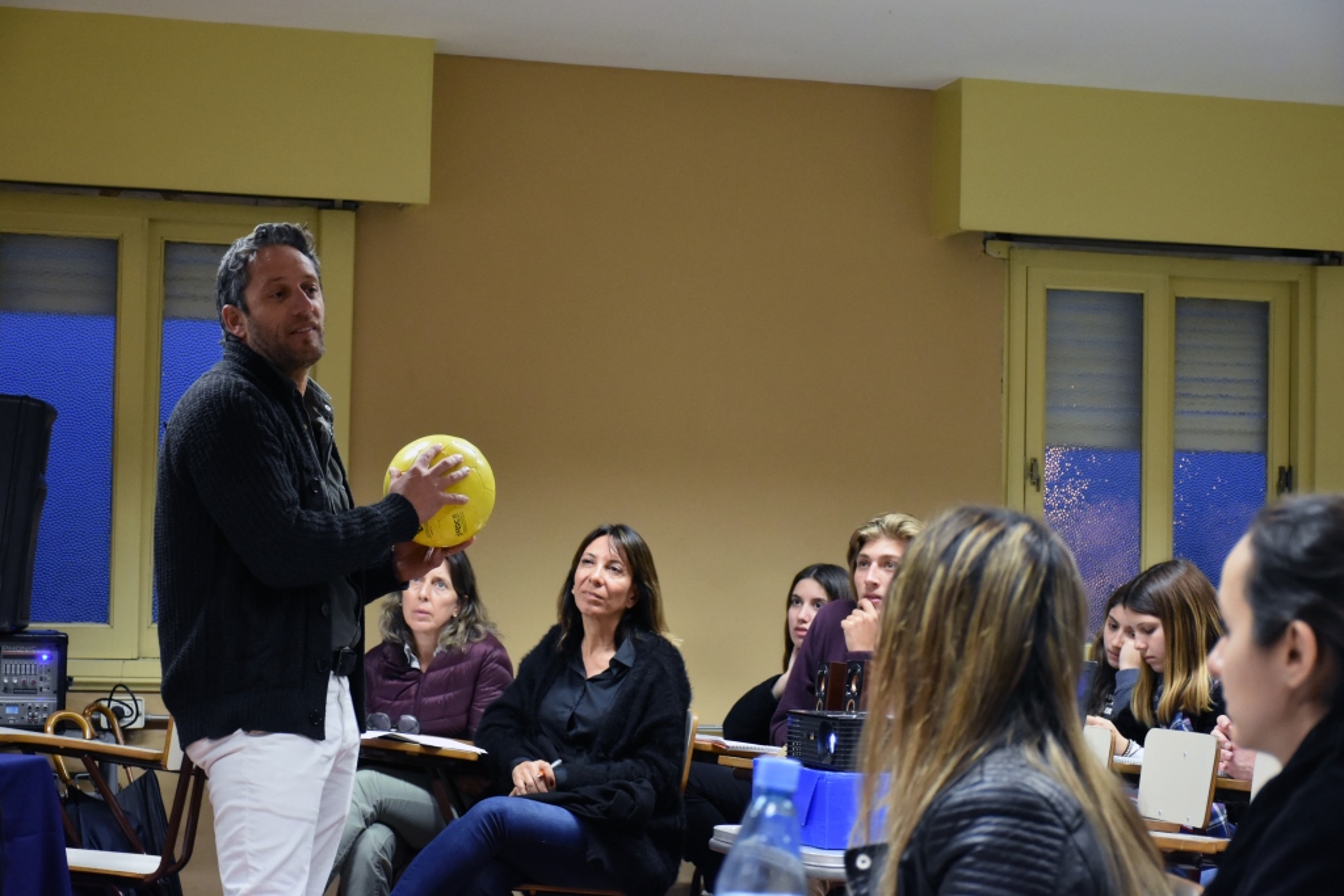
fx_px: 2800
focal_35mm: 75
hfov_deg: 27.0
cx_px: 672
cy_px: 448
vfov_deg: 18.2
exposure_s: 1/60
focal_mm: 50
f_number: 4.8
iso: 2800
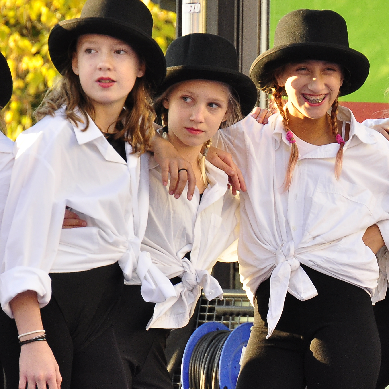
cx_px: 278
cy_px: 136
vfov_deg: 5.1
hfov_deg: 5.1
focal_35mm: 344
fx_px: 4374
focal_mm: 110
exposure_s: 1/200
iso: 560
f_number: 5.6
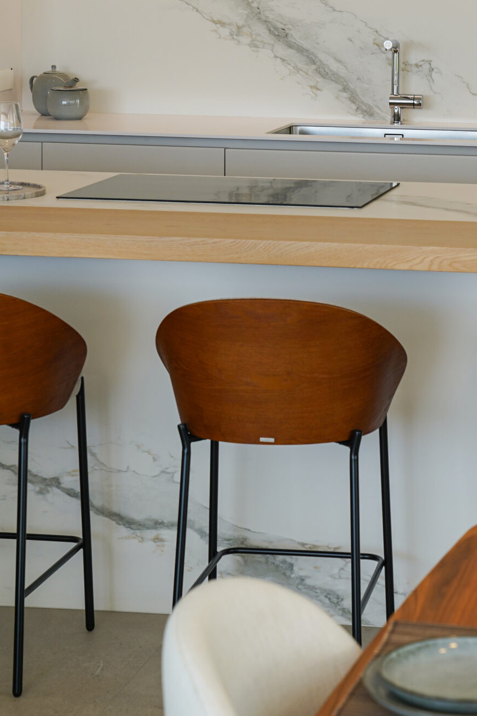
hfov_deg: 12.0
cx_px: 445
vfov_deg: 17.8
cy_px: 82
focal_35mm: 113
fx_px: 2246
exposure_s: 1/125
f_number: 5.6
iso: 200
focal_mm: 58
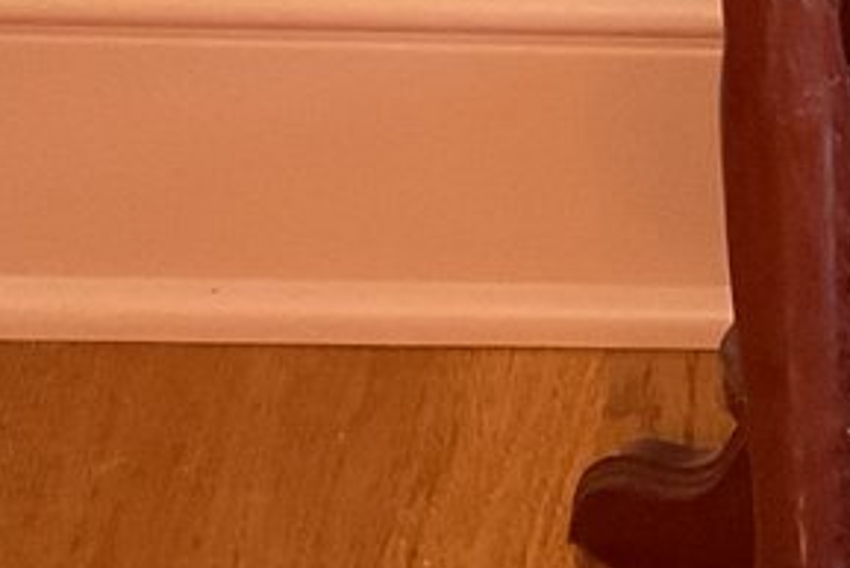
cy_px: 1
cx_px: 1190
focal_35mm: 158
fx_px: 3732
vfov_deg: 8.6
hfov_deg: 12.5
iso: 250
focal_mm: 3
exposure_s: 1/40
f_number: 1.8
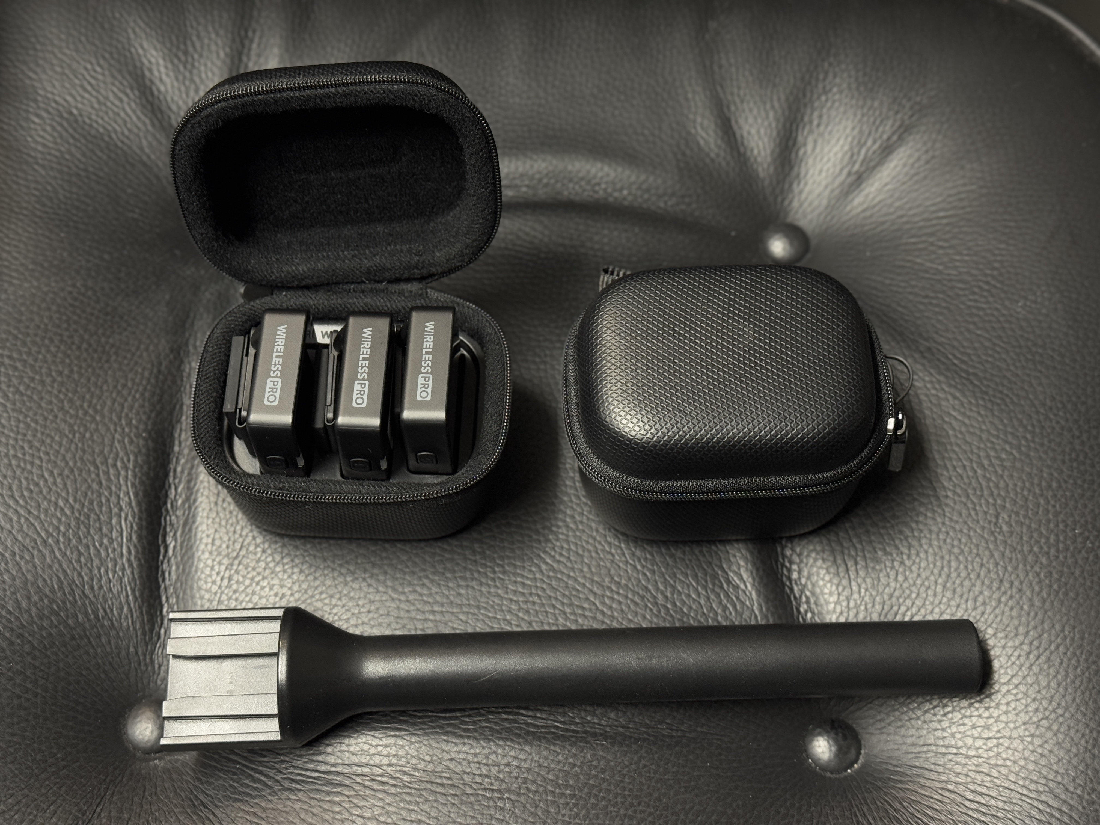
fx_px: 1525
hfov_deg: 39.7
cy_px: 412
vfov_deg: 30.3
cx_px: 550
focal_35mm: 48
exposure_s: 1/50
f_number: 1.78
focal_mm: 6.76
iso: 250
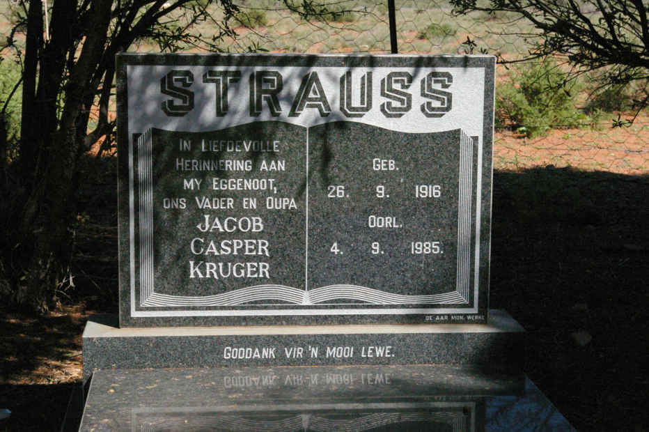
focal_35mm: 75
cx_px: 324
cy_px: 216
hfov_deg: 27.0
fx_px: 1351
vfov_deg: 18.2
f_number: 16
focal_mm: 50
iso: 3200
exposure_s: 1/1000
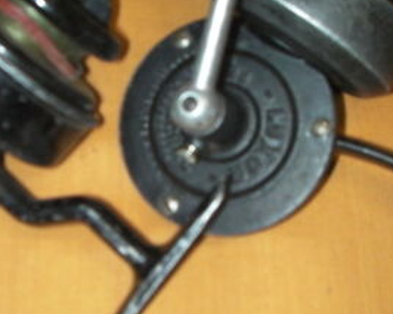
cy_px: 149
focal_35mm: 67
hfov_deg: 28.2
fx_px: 780
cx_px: 152
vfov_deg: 22.8
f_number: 3.5
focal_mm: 6.3
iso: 200
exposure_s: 1/30
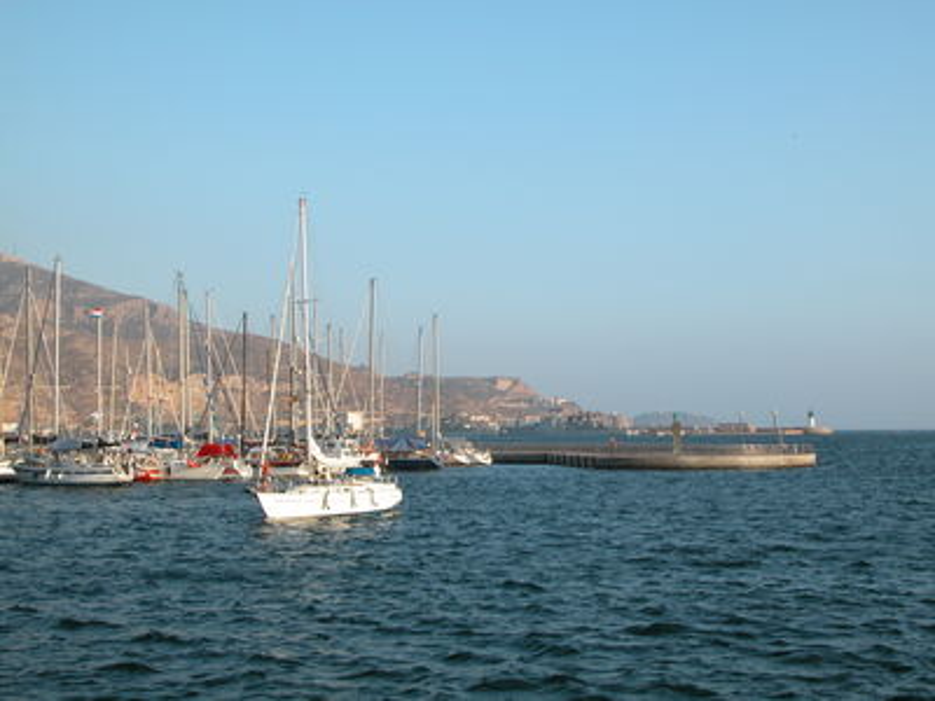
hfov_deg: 35.5
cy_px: 350
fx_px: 1459
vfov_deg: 27.0
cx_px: 468
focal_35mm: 54
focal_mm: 13.7
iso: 100
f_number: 6.2
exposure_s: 1/228
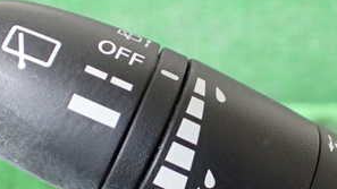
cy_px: 154
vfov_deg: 18.1
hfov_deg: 31.7
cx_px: 214
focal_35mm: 66
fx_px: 590
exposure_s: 1/125
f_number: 2.3
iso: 800
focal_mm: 5.4
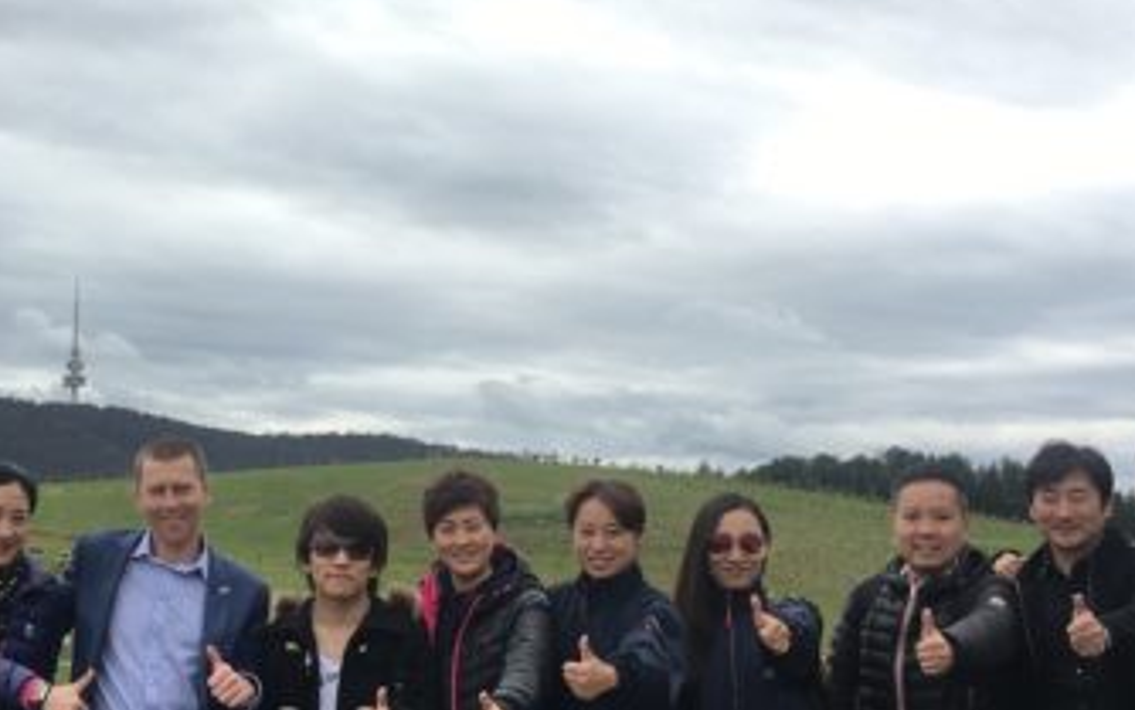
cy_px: 374
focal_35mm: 64
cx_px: 275
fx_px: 1980
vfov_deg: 20.3
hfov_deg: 31.4
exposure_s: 1/1083
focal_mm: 4.15
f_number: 2.2
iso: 25
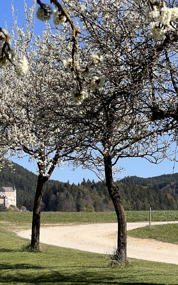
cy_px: 174
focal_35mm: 143
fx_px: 1110
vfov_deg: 14.6
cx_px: 15
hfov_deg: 9.1
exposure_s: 1/567
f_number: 2.8
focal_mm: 9
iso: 32
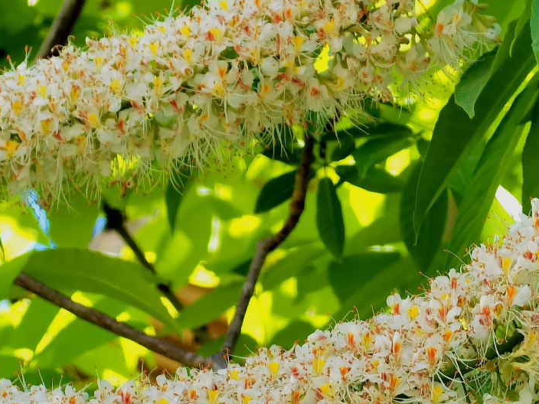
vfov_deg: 3.2
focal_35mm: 462
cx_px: 255
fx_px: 7194
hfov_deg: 4.3
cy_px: 327
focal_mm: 28.21
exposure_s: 1/100
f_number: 4.4
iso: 64
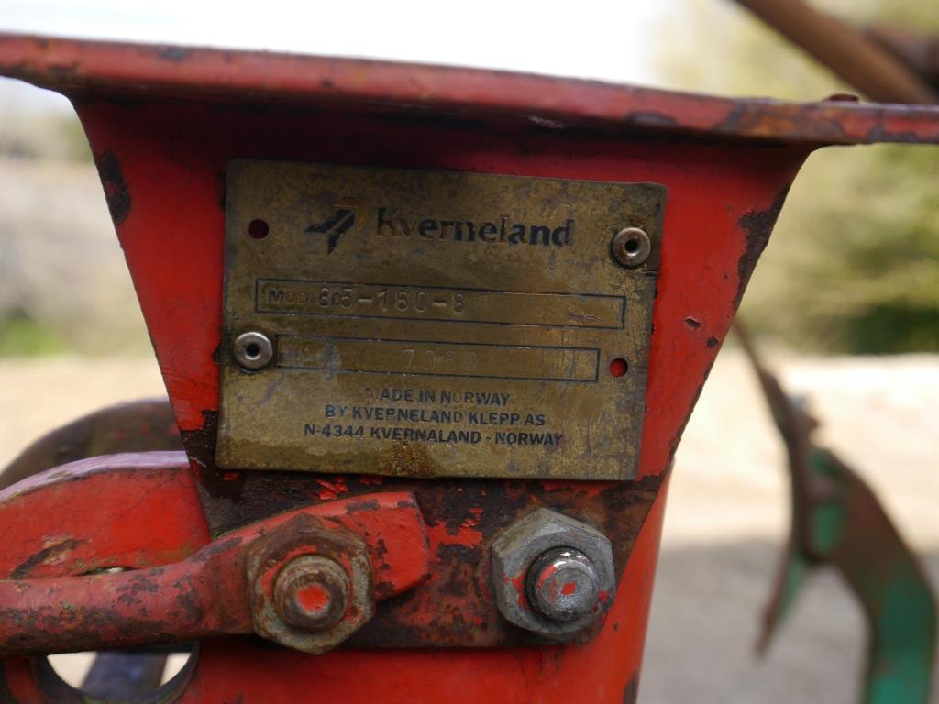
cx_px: 470
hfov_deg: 41.2
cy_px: 352
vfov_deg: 31.5
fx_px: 1248
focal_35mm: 46
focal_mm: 23
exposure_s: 1/200
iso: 160
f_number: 5.6
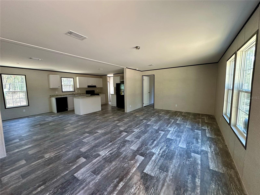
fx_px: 105
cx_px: 130
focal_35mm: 14
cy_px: 98
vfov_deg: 85.7
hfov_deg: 102.1
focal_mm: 2.22
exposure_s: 1/99
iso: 250
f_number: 2.2
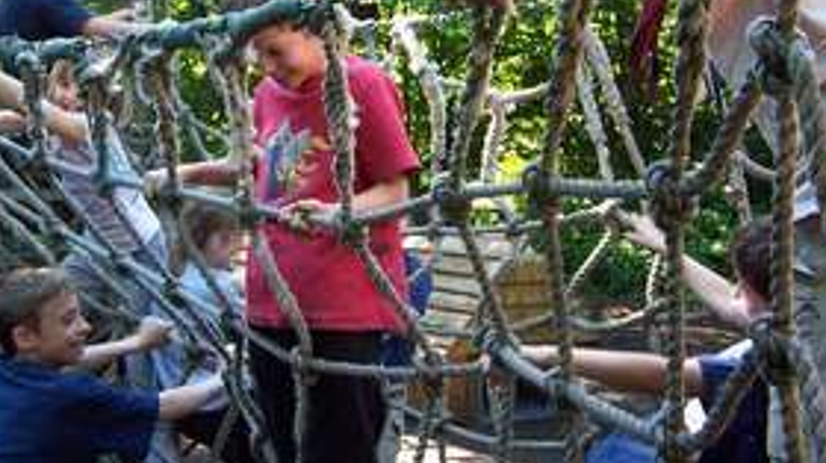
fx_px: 1182
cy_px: 130
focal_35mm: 54
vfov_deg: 22.0
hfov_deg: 38.3
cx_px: 320
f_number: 2.8
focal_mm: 6.3
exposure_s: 1/90
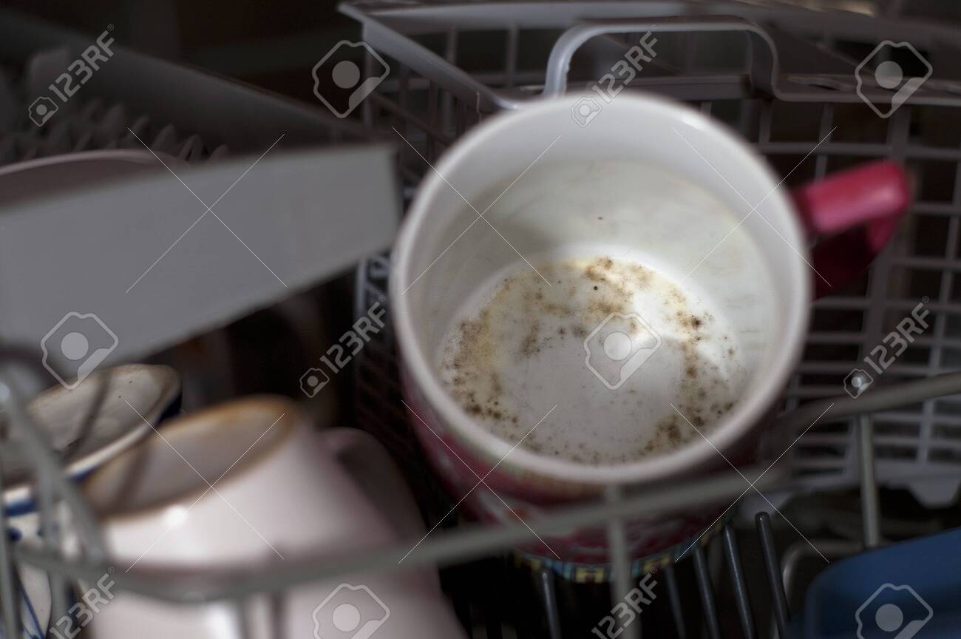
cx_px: 480
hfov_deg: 27.0
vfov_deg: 18.1
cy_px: 320
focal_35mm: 75
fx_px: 2000
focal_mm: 50
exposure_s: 1/125
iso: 100
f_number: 1.7
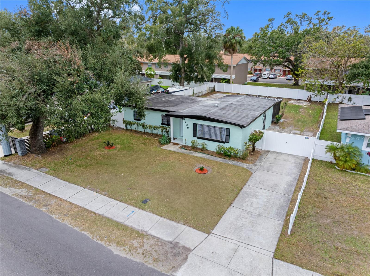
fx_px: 256
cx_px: 185
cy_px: 138
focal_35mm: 24
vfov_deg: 56.7
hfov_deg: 71.6
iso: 100
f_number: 8
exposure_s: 1/80
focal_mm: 12.29
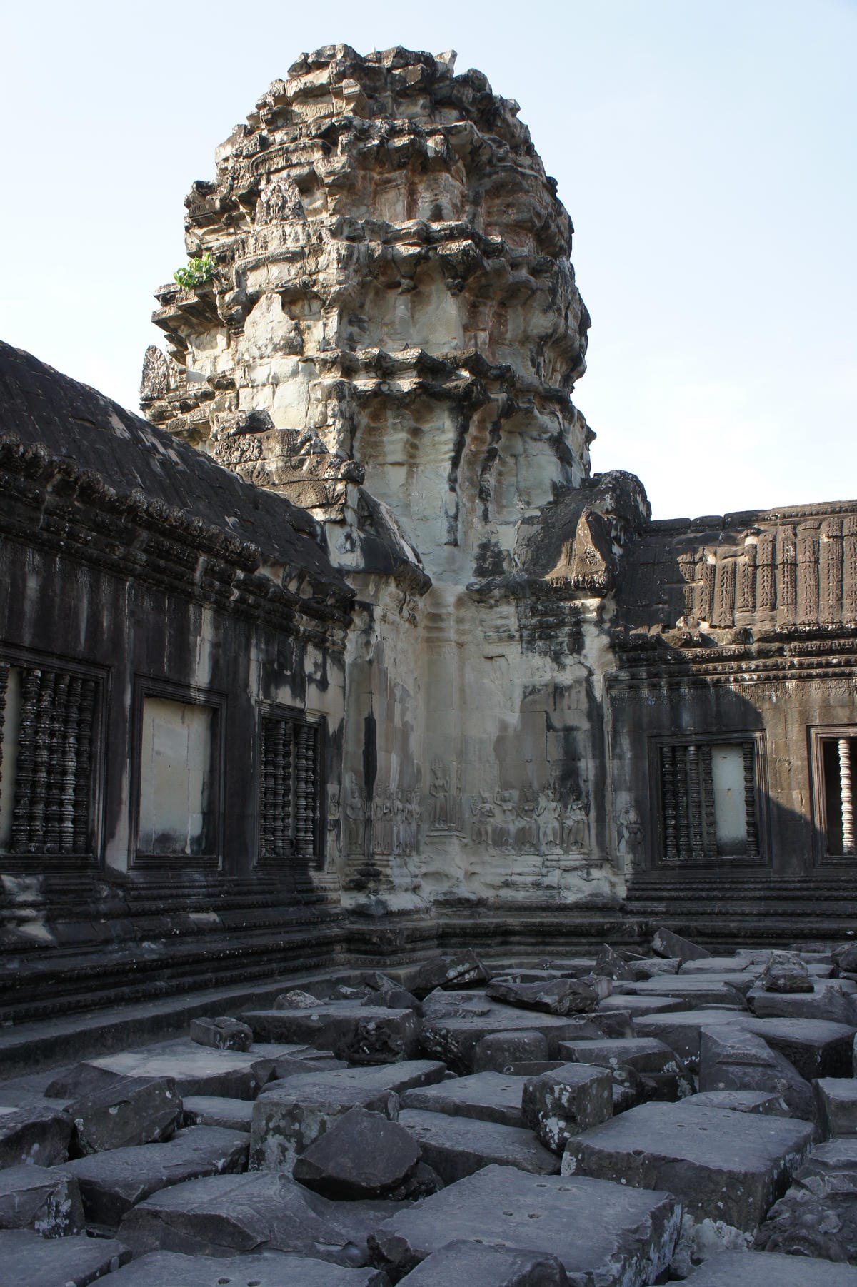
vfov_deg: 60.3
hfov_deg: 42.3
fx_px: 1108
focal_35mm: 31
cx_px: 428
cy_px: 644
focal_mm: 21
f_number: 6.3
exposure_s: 1/125
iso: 200
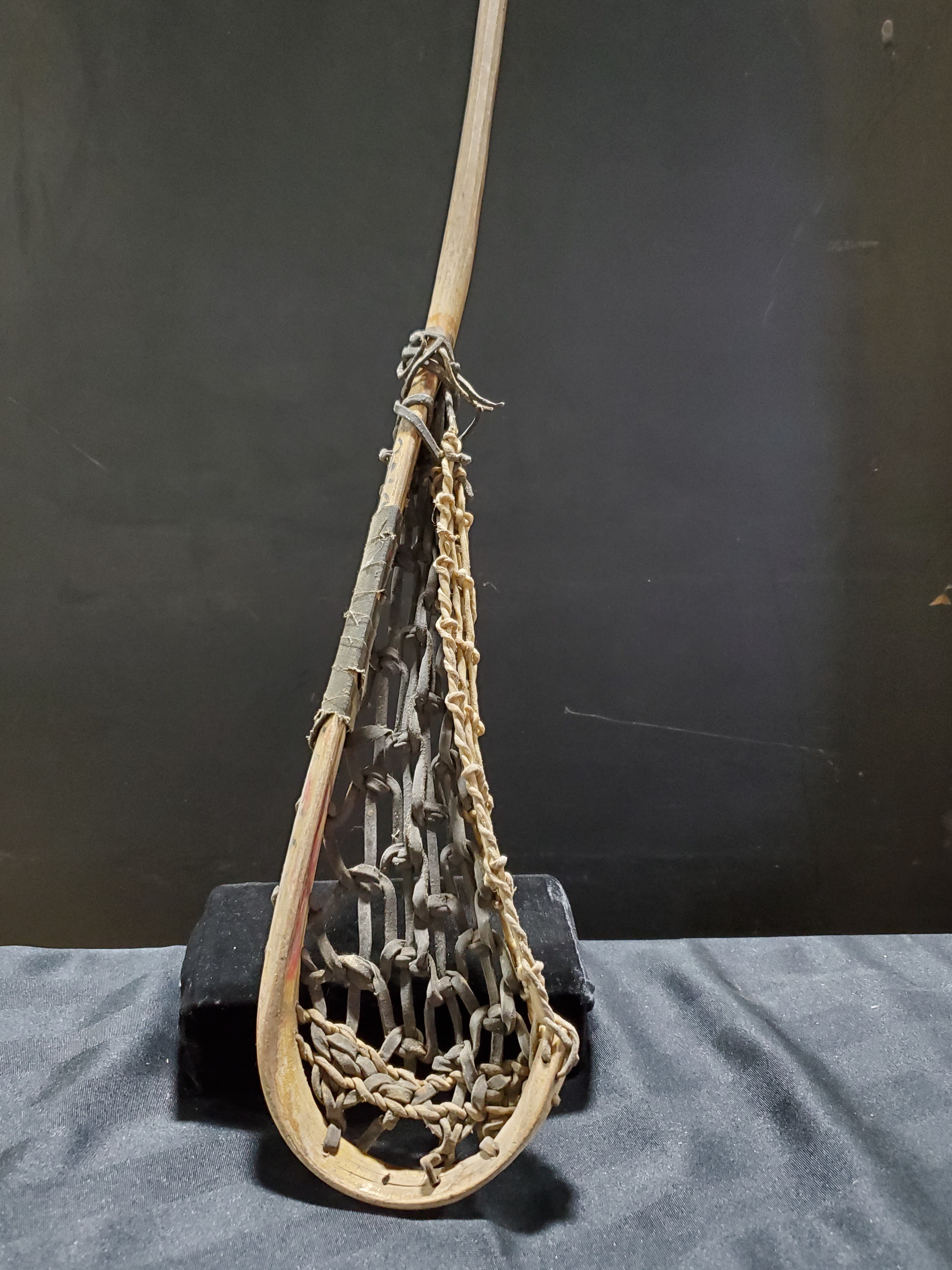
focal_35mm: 27
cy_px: 614
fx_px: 990
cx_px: 486
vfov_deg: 65.3
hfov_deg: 51.3
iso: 800
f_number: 1.5
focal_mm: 4.3
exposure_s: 1/39
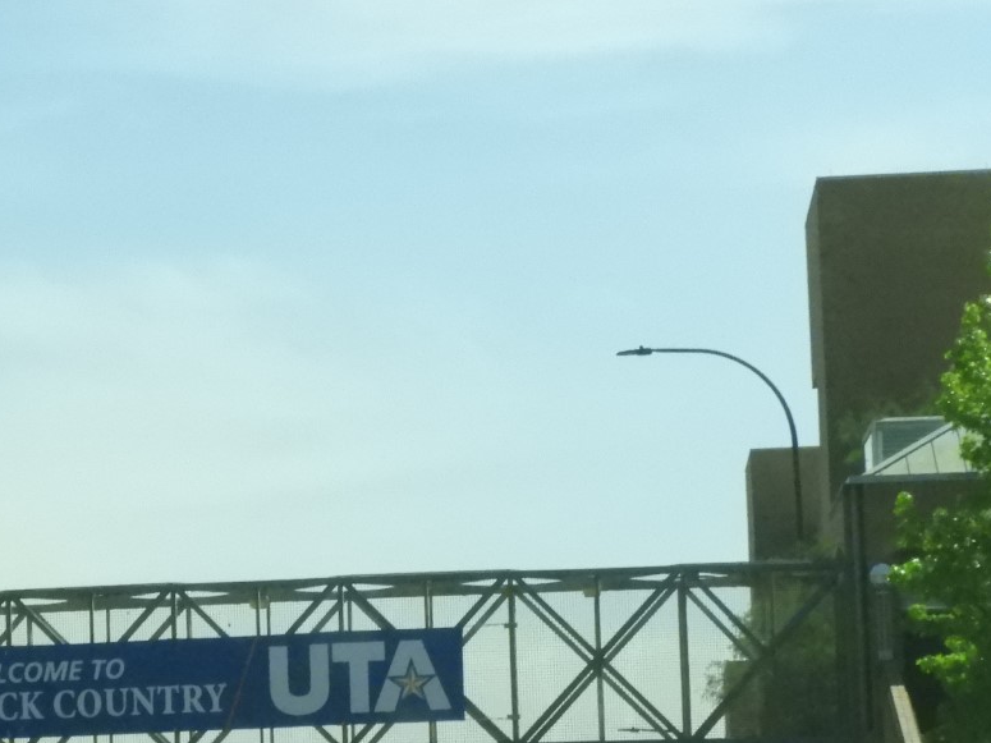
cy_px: 537
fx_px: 4523
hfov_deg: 12.4
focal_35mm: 158
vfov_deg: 9.4
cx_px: 87
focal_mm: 15.2
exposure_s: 1/3200
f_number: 8
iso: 1600
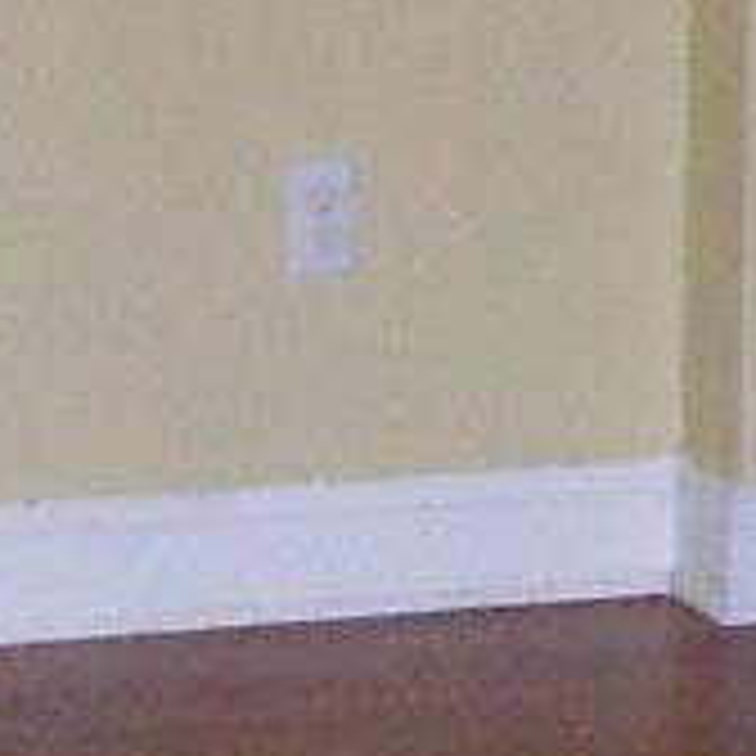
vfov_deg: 7.3
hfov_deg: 7.1
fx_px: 5782
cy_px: -500
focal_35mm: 234
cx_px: 1710
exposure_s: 1/60
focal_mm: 5.6
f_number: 2.8
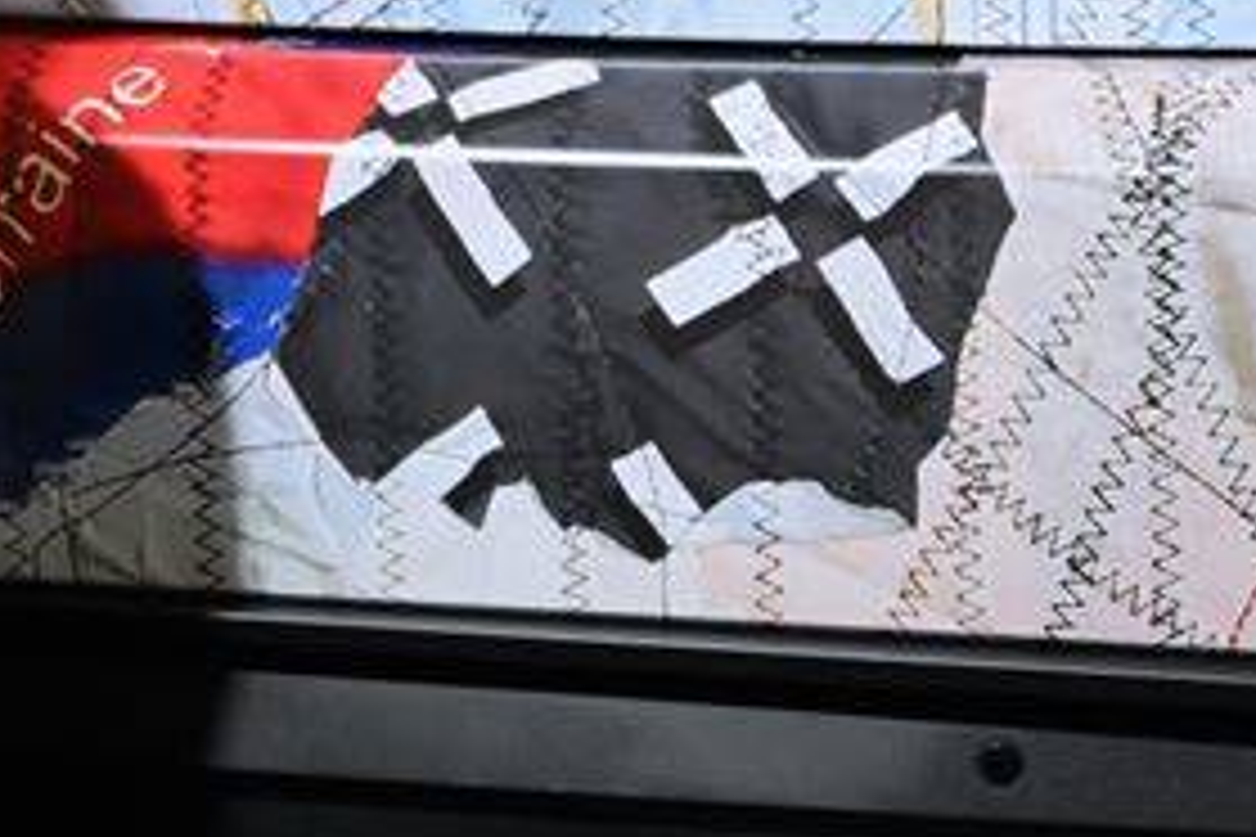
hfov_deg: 8.0
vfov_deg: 5.3
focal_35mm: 257
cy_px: -398
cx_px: 351
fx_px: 8966
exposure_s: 1/800
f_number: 2.8
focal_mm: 70
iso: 2000
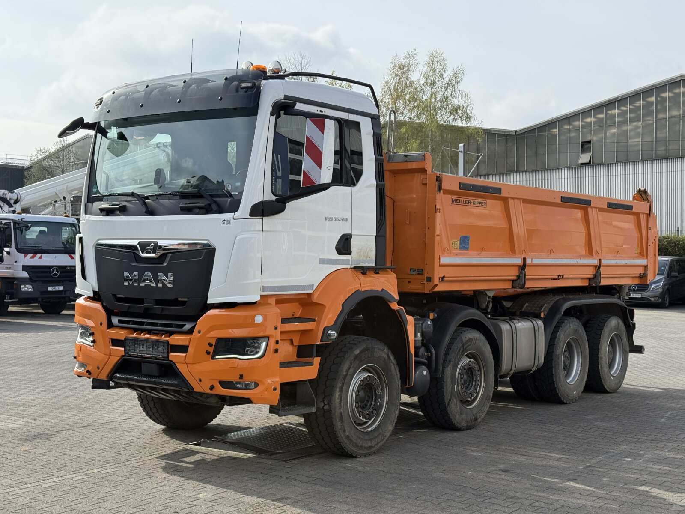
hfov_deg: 39.7
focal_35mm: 48
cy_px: 257
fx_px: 950
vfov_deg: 30.3
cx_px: 342
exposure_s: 1/3378
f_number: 1.78
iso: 80
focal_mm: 6.76
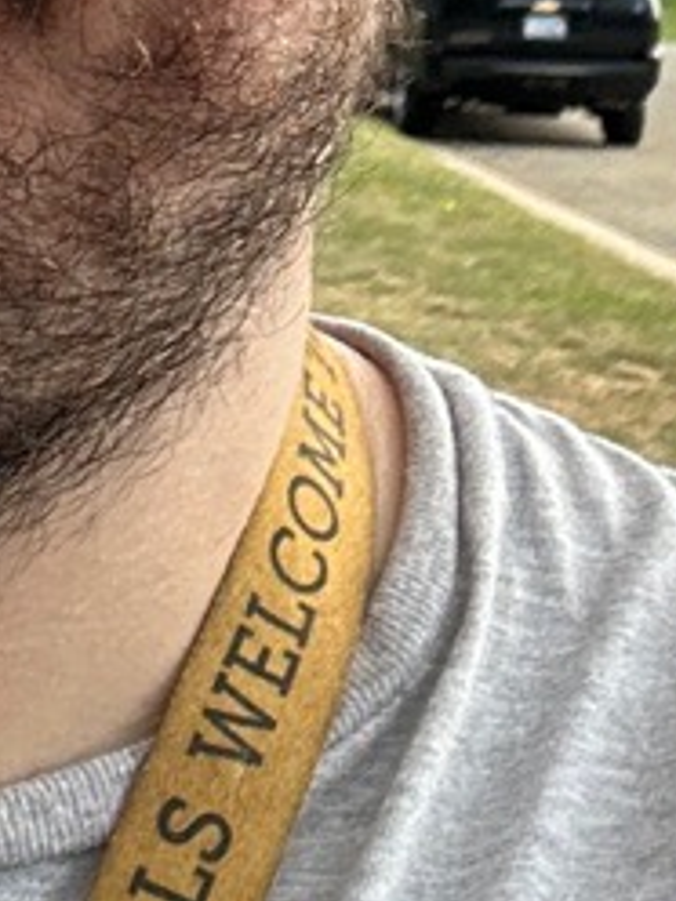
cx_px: -116
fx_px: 3151
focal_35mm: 121
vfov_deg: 15.3
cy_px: -360
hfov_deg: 12.0
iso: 40
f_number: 1.9
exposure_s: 1/131
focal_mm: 2.69
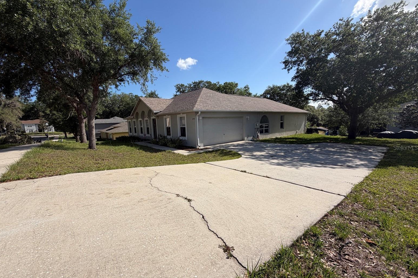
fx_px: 174
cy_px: 147
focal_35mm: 15
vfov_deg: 77.2
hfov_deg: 100.4
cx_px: 203
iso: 20
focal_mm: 2.22
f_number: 2.2
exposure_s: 1/1189
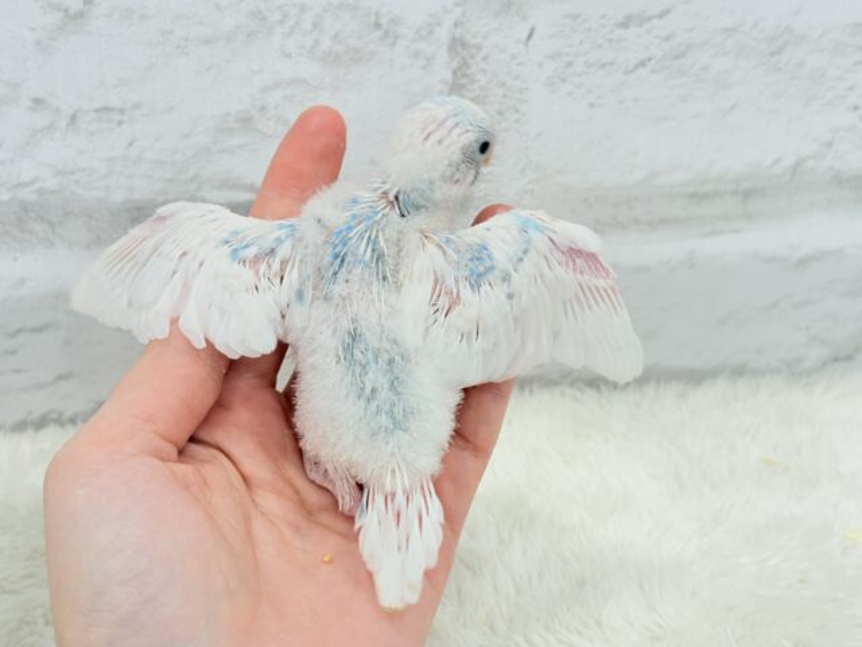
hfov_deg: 36.8
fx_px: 1295
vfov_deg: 28.0
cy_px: 324
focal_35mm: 52
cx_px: 431
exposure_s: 1/50
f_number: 1.6
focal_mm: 5.96
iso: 32
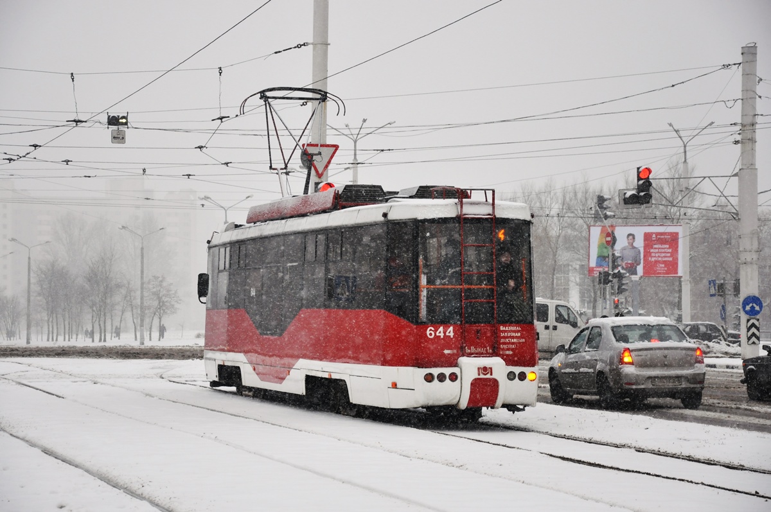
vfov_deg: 12.1
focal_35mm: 112
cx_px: 386
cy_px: 256
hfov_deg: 18.2
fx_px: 2406
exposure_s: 1/500
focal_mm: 75
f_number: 5.3
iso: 900
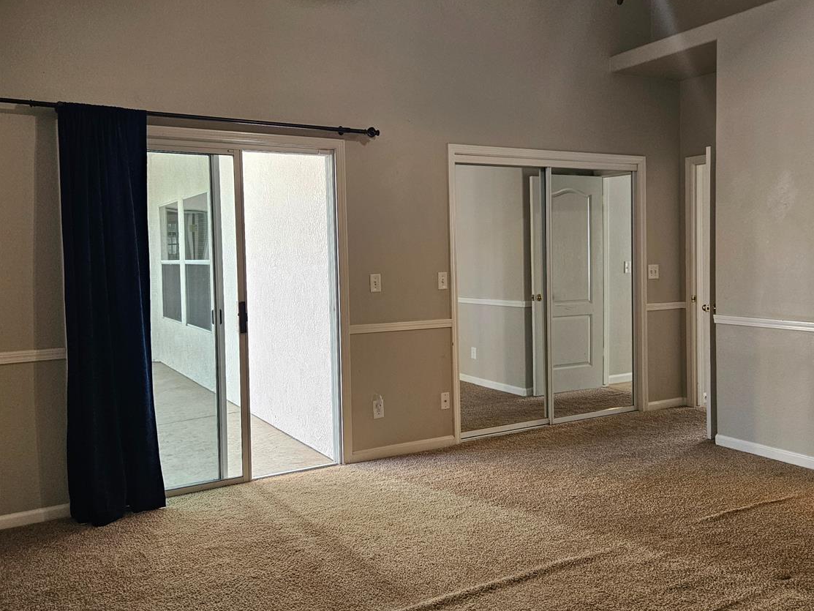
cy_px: 287
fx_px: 729
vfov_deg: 45.4
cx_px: 411
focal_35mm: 31
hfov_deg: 58.3
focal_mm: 5.4
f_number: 1.8
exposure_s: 1/120
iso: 250
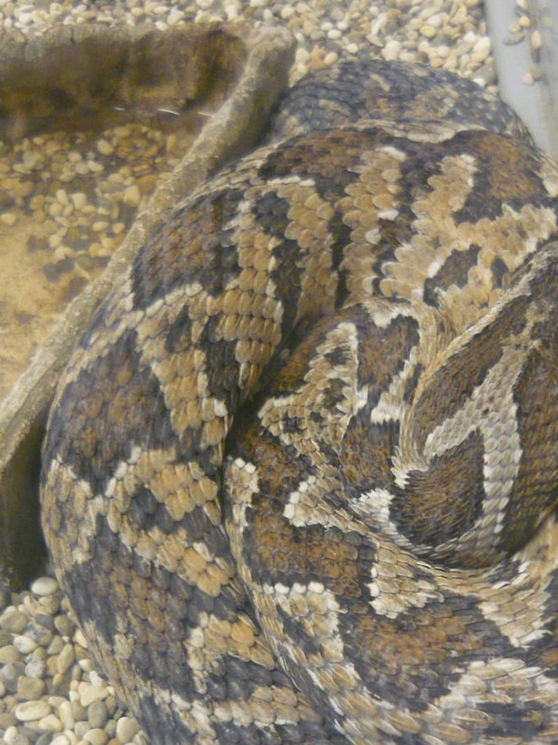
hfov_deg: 24.7
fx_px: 1268
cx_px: 383
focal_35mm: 59
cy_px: 554
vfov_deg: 32.1
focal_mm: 5.5
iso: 400
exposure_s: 1/13
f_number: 2.8
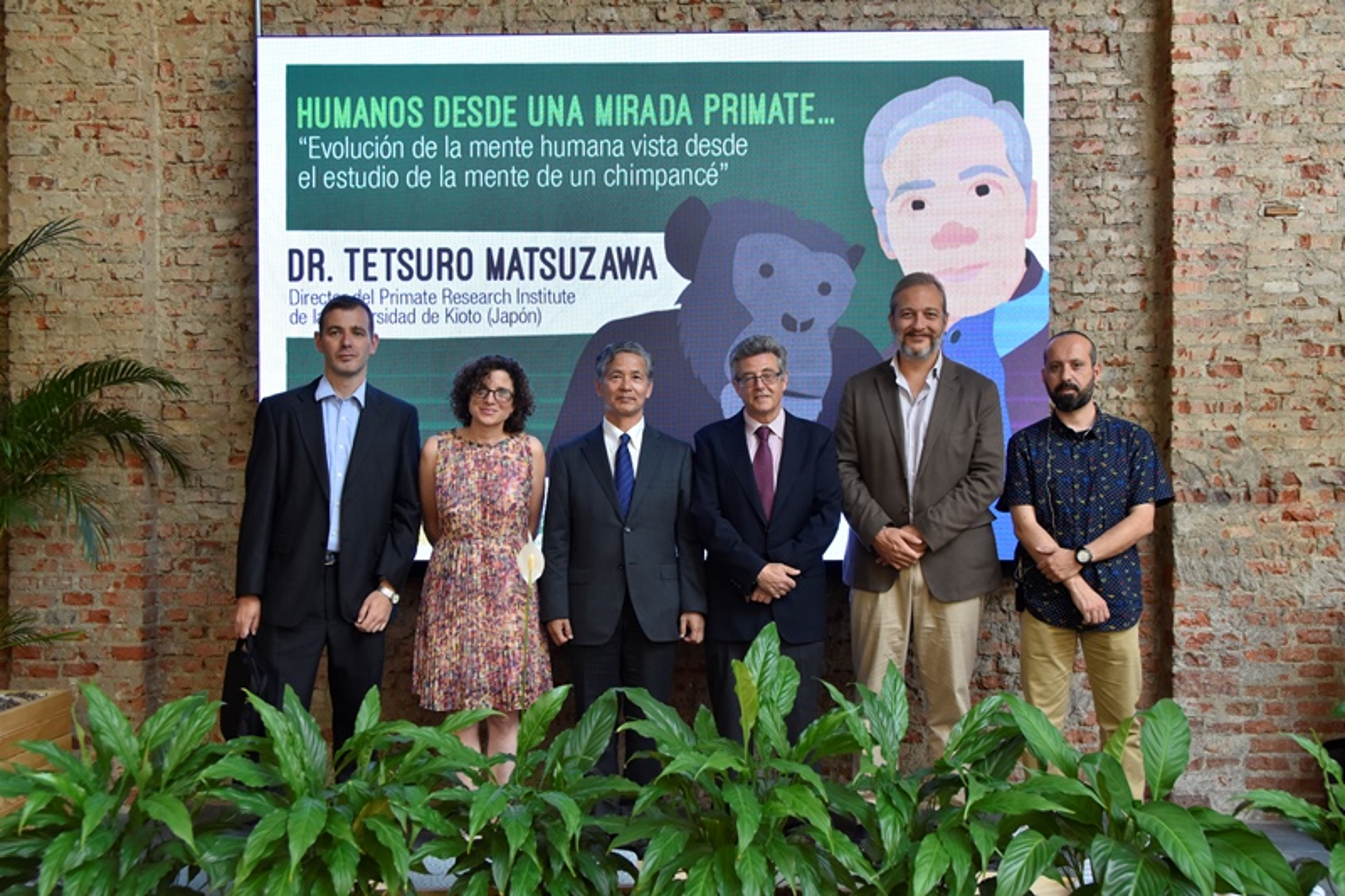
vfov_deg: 34.2
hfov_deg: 49.6
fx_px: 1457
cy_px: 448
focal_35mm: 39
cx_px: 672
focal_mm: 26
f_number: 4
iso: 800
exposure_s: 1/60
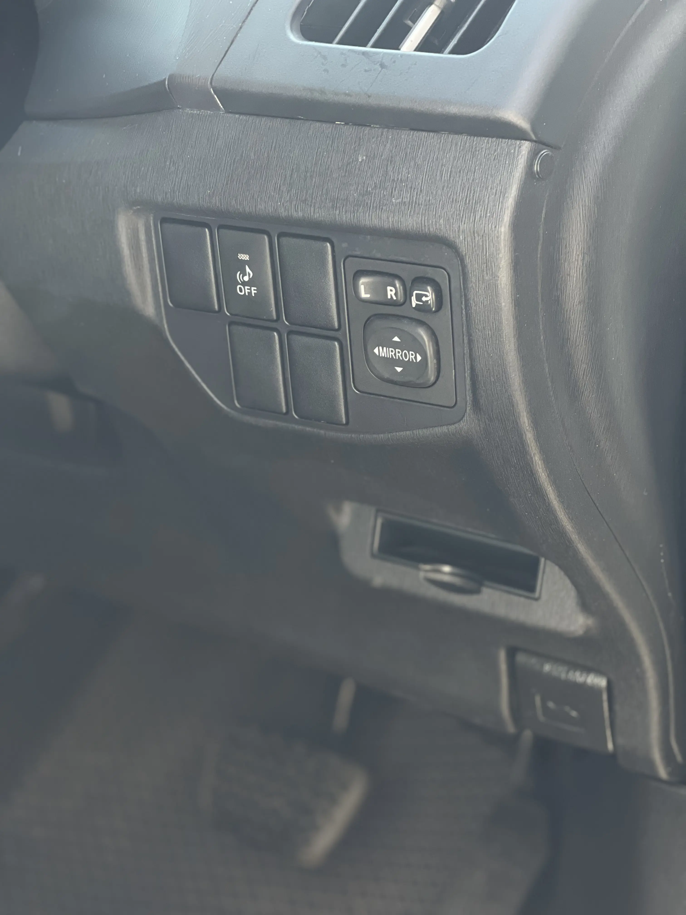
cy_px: 458
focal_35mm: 64
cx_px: 343
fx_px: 1691
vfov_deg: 30.3
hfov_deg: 22.9
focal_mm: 7.5
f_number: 2.2
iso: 100
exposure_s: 1/121
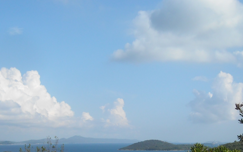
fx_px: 497
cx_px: 100
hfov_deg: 27.4
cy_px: 137
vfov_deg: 17.1
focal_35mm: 75
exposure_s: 1/369
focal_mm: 5.7
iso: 64
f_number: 5.6
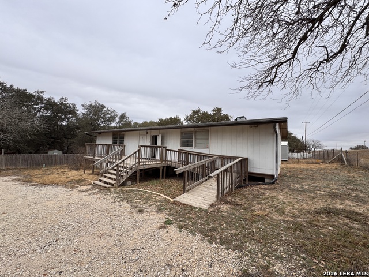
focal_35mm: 14
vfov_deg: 85.7
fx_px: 149
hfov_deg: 102.1
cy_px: 138
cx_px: 184
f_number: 2.2
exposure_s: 1/831
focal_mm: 2.22
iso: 40
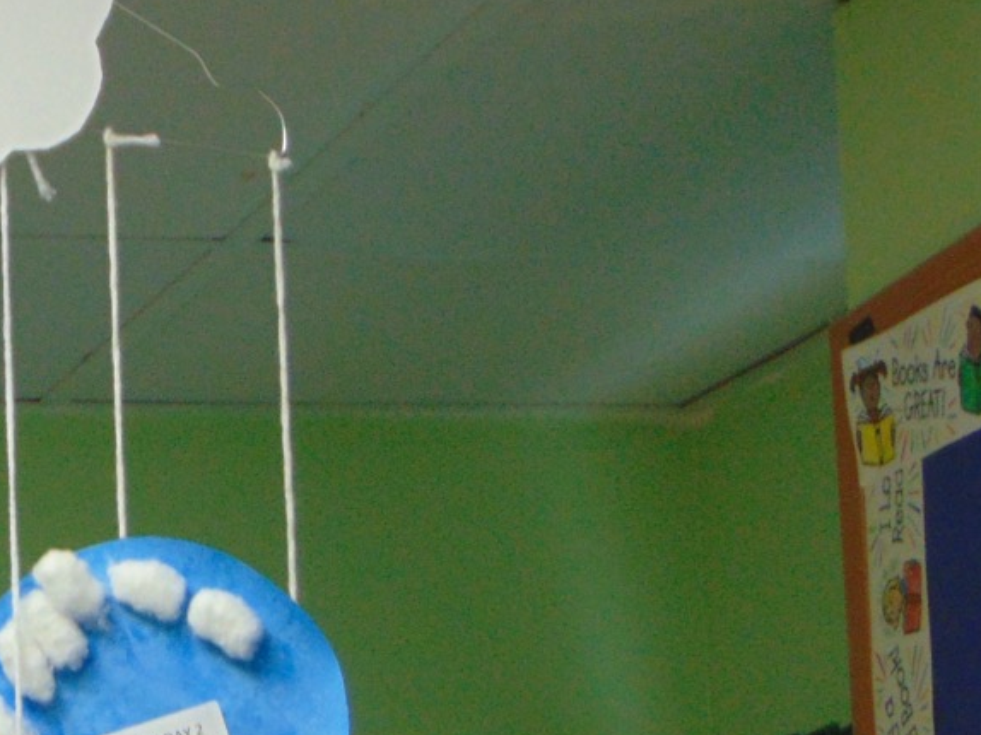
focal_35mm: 198
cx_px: -140
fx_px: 5609
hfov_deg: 9.9
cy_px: 636
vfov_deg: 7.5
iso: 200
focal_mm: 12.8
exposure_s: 1/30
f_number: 3.7
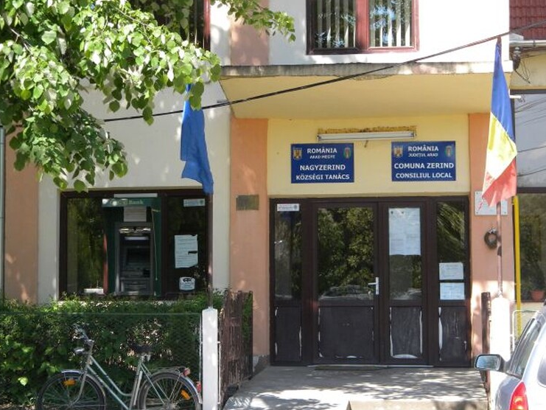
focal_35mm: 84
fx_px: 1325
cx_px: 273
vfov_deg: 17.6
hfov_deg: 23.3
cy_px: 205
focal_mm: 15.1
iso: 255
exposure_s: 1/500
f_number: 4.5
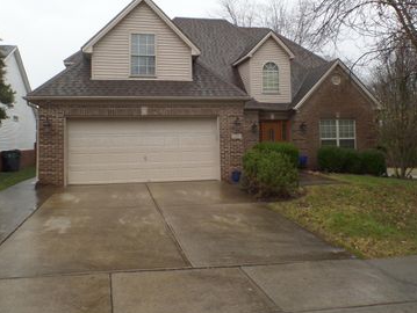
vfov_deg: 43.8
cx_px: 213
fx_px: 386
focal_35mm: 32
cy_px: 115
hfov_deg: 56.8
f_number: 3.5
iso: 100
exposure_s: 1/90
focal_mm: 4.1
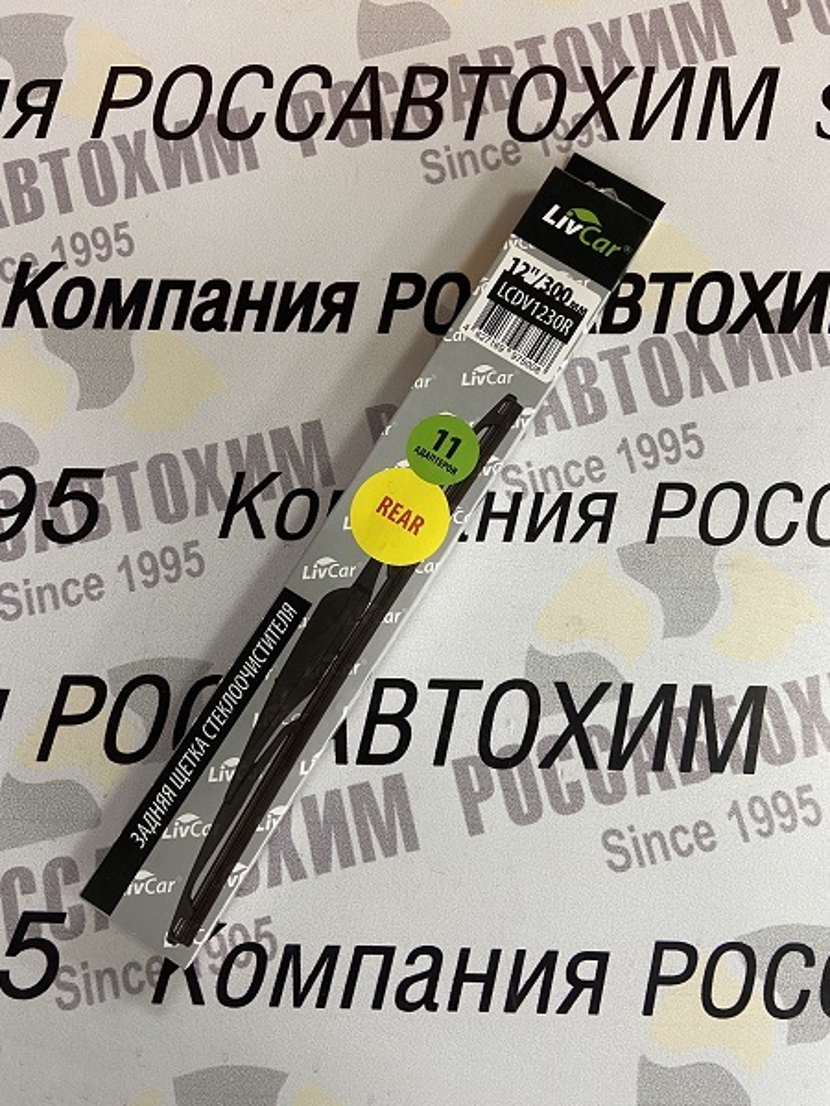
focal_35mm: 26
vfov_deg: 67.3
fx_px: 831
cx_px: 415
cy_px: 553
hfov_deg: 53.1
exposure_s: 1/51
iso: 160
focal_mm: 4.25
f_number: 1.8
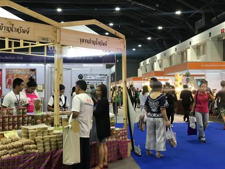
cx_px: 112
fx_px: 370
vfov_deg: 25.7
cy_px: 84
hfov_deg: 33.8
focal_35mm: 57
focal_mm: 6.6
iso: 250
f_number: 2.8
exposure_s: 1/50
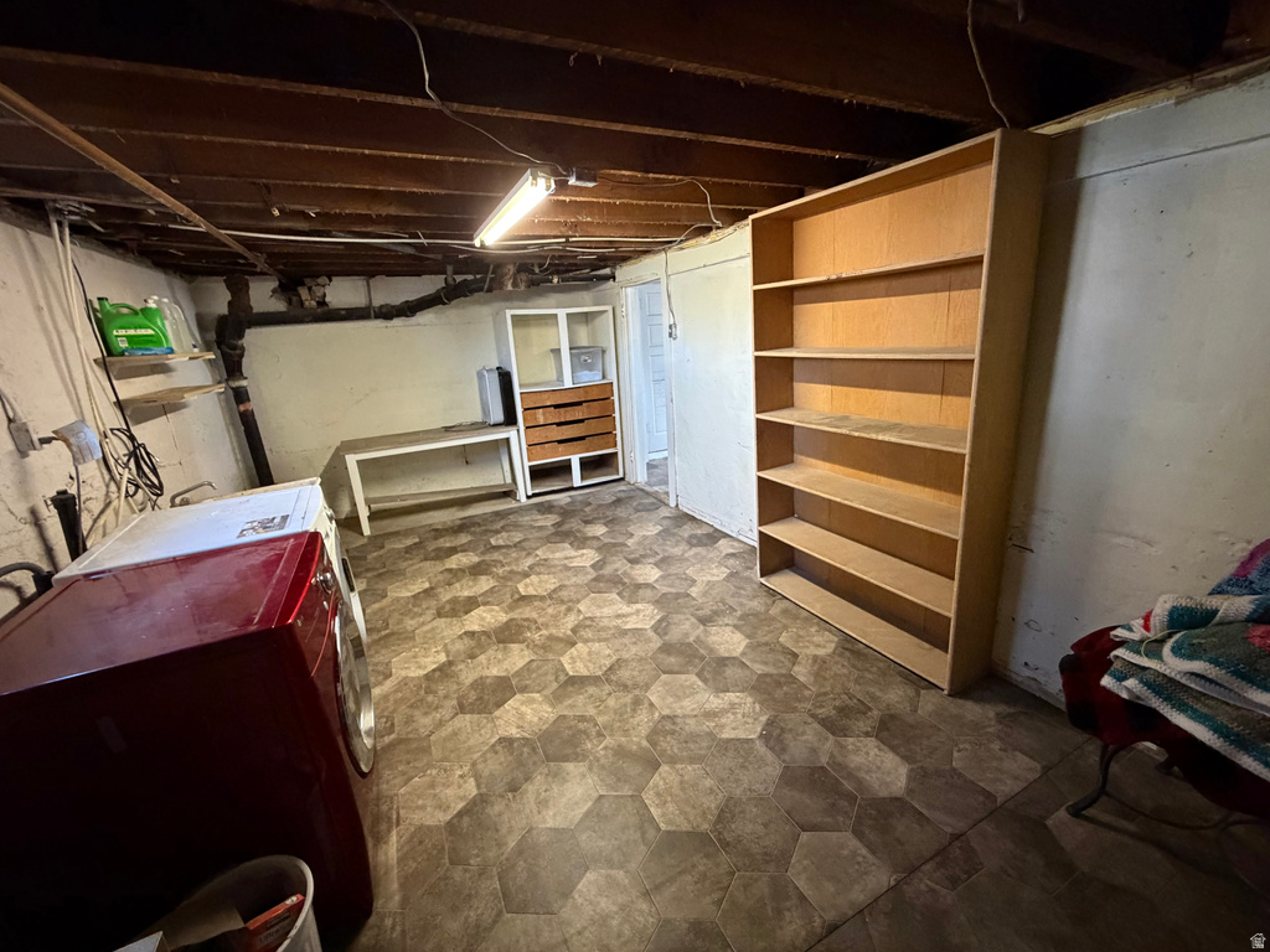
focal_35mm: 14
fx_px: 514
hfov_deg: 102.1
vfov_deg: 85.7
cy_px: 476
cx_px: 635
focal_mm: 2.22
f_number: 2.2
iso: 1000
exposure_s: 1/40
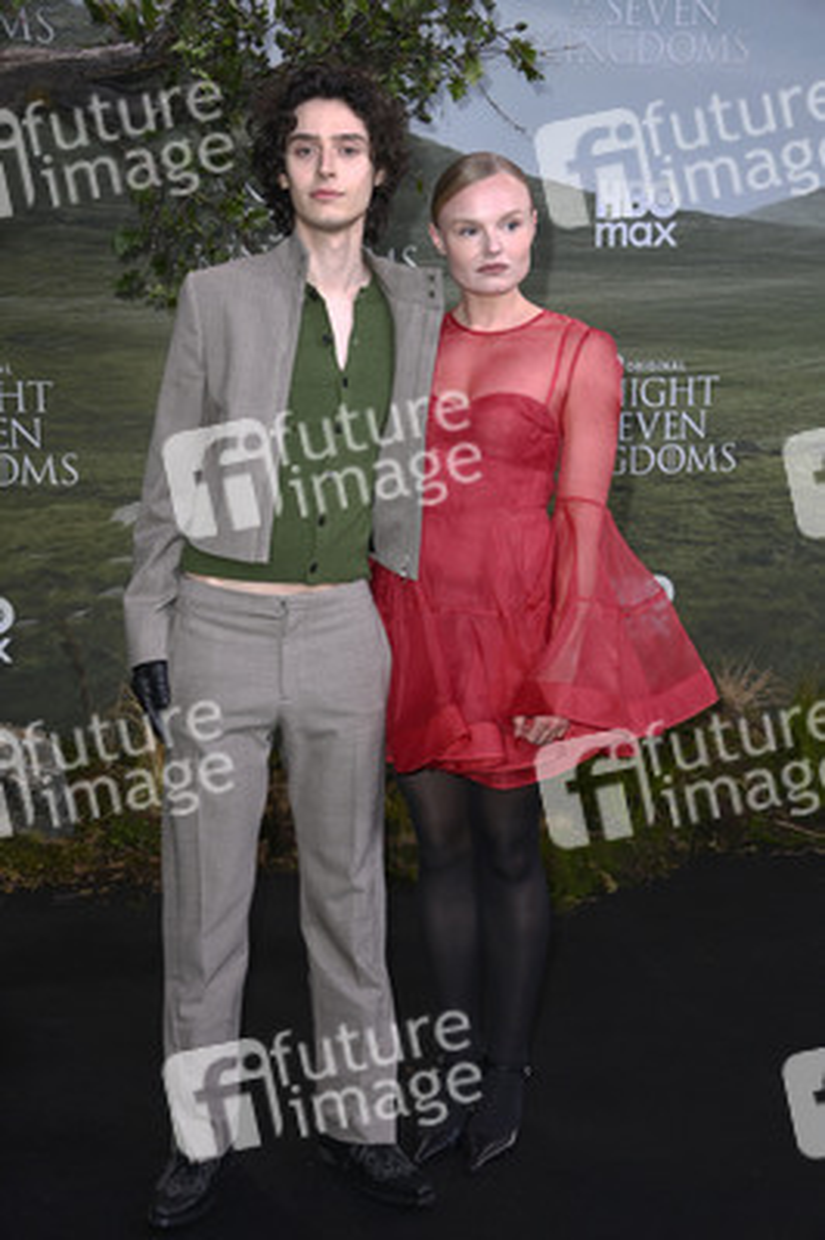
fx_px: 1928
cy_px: 620
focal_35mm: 56
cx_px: 412
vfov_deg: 35.7
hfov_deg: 24.2
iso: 640
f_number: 5.6
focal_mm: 56
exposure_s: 1/250
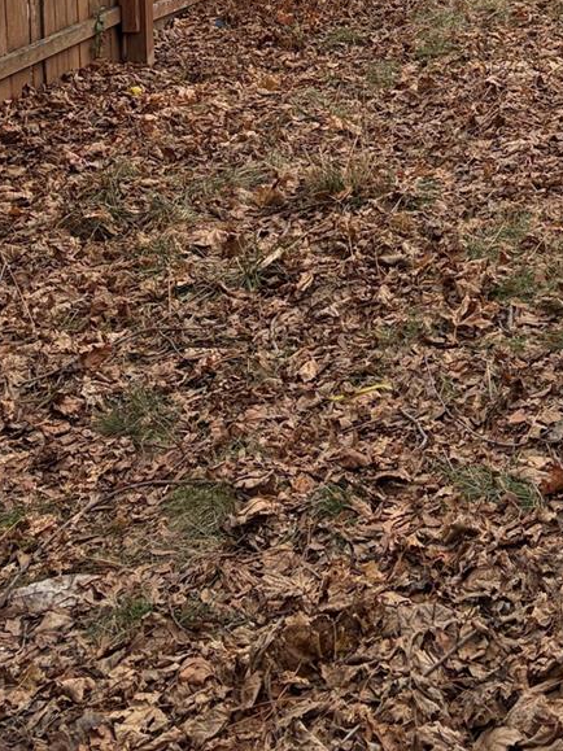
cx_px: 485
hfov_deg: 20.9
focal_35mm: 69
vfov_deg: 25.0
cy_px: -182
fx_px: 1497
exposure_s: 1/2012
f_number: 1.6
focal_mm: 5.96
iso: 50
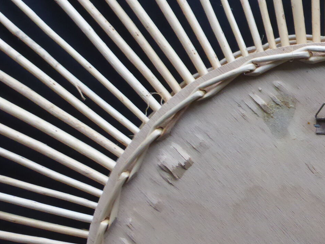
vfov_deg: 22.5
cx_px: 322
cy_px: 85
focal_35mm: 65
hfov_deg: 28.1
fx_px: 610
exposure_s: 1/60
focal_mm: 5.4
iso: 400
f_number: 3.6
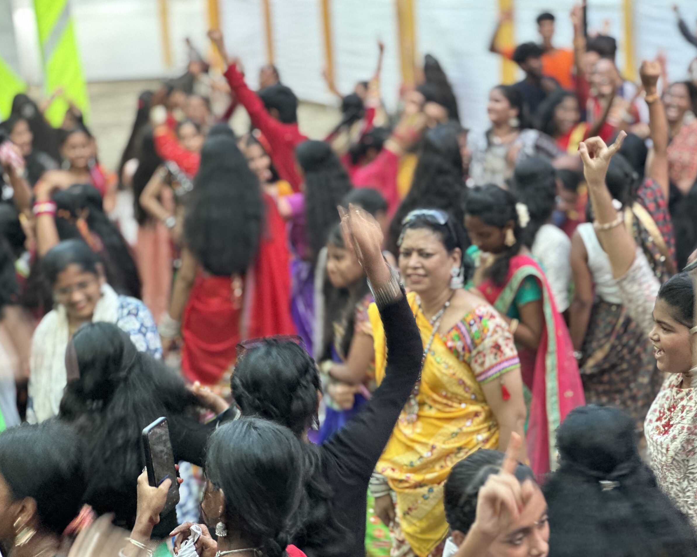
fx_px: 1671
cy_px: 280
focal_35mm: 81
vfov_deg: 18.9
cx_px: 370
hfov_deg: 23.6
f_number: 2.8
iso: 400
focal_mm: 9
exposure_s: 1/25
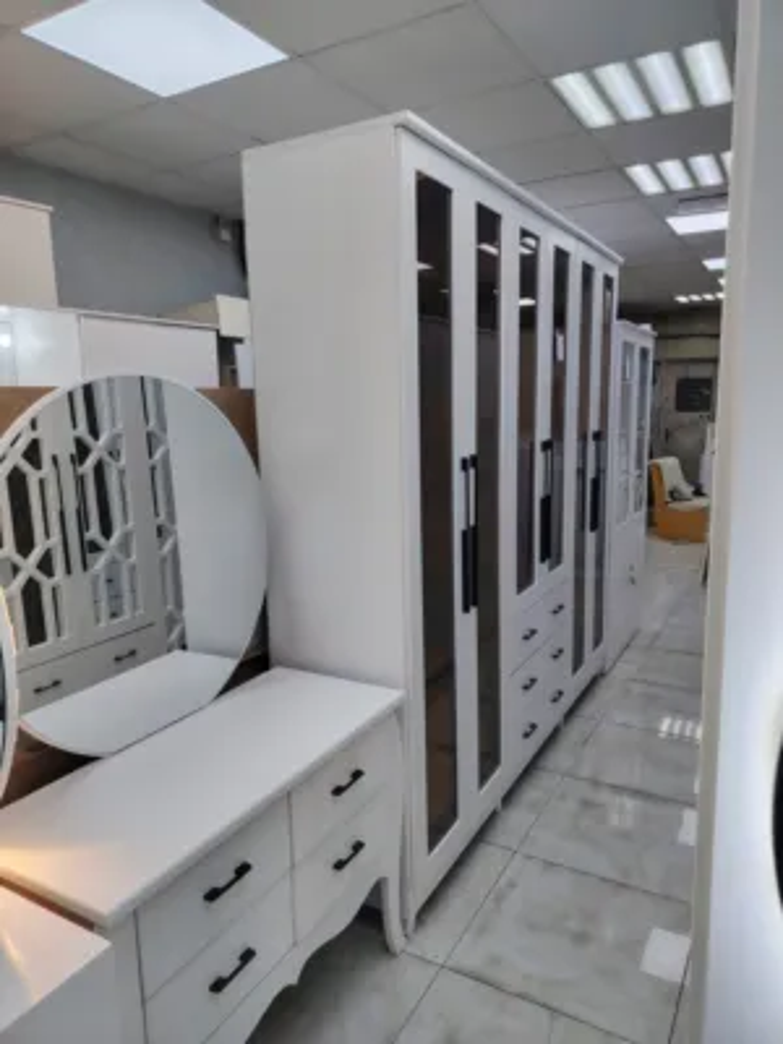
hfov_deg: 56.8
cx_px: 392
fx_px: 724
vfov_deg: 71.6
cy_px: 522
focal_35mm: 24
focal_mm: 5.25
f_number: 1.75
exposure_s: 1/177
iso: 100
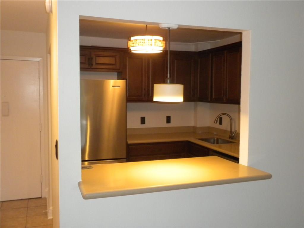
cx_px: 152
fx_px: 325
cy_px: 114
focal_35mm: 37
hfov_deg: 50.1
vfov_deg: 38.7
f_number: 3.5
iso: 400
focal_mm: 6.6
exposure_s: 1/30
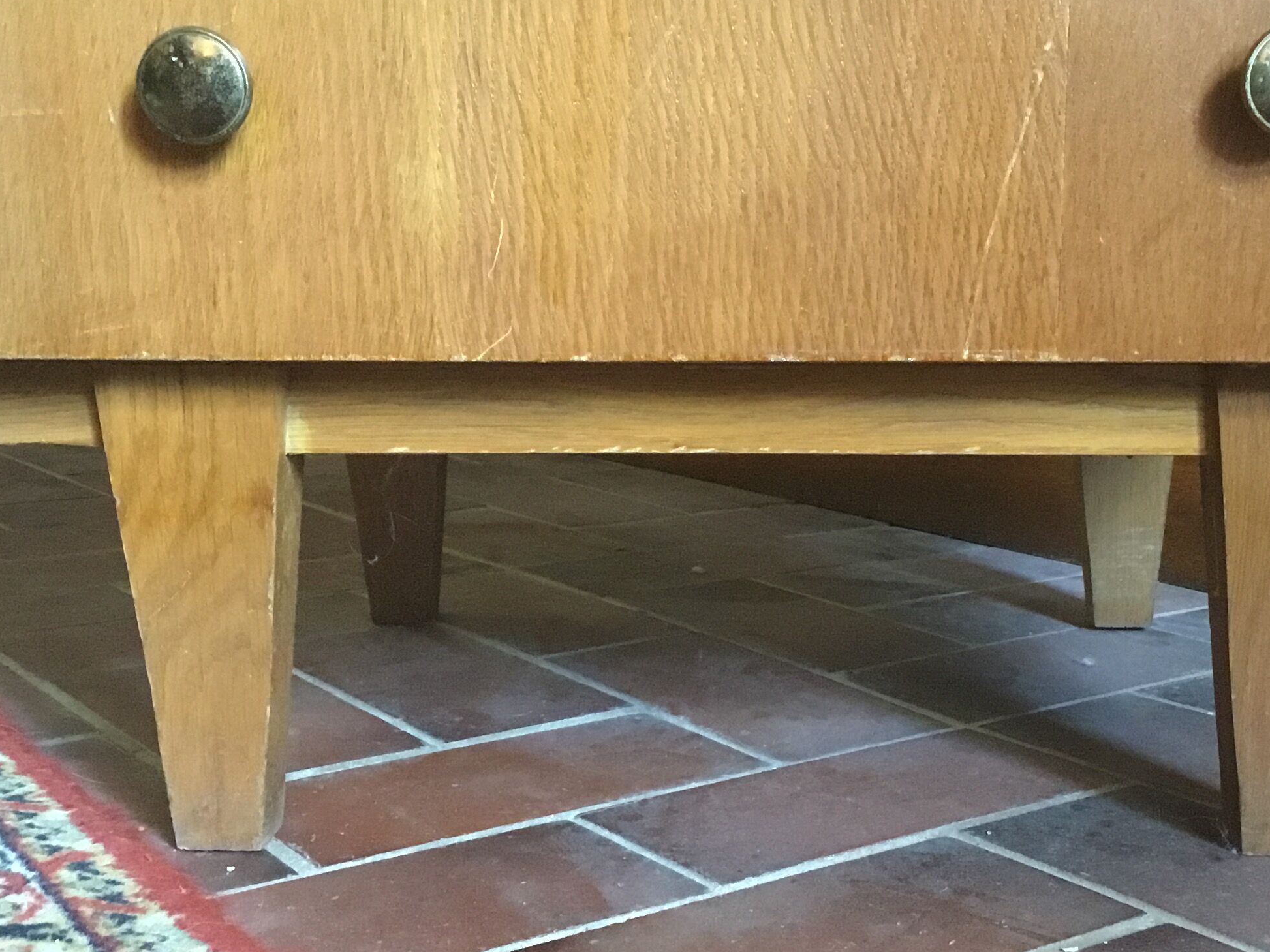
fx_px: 1908
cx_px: 760
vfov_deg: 28.0
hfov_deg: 36.7
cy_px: 540
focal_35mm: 52
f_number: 2.4
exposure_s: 1/17
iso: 500
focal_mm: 3.3
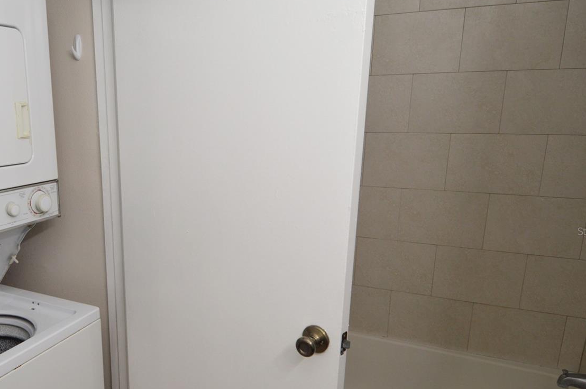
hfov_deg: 67.8
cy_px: 231
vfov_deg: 49.2
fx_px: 423
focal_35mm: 26
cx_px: 202
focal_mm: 12
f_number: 4
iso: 400
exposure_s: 1/80
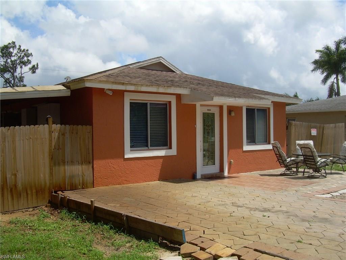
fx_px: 380
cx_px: 173
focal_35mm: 38
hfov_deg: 49.0
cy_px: 130
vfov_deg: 37.7
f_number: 4.6
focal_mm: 6.3
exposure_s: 1/594
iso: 50
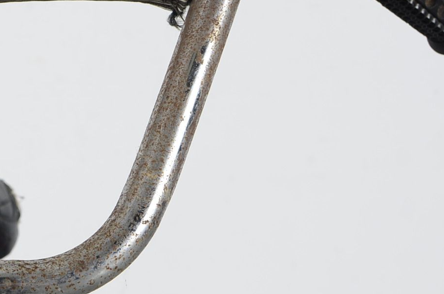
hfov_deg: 14.1
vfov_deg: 9.6
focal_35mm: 142
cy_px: 119
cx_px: -64
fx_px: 1752
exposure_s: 1/125
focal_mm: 35
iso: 100
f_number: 6.3
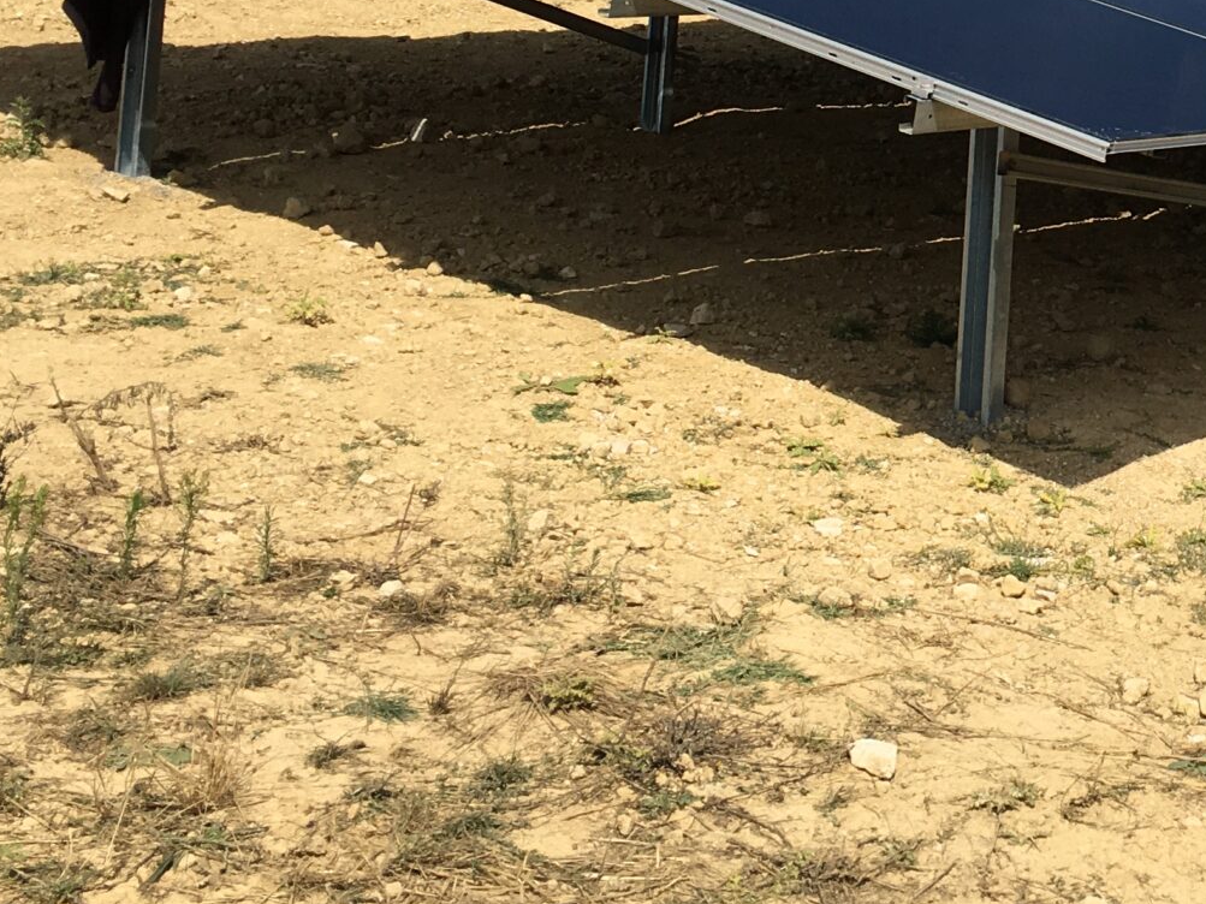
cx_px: 1241
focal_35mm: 74
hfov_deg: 24.9
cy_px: -73
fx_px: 2578
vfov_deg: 19.1
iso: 25
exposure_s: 1/2331
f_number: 2.2
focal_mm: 4.15
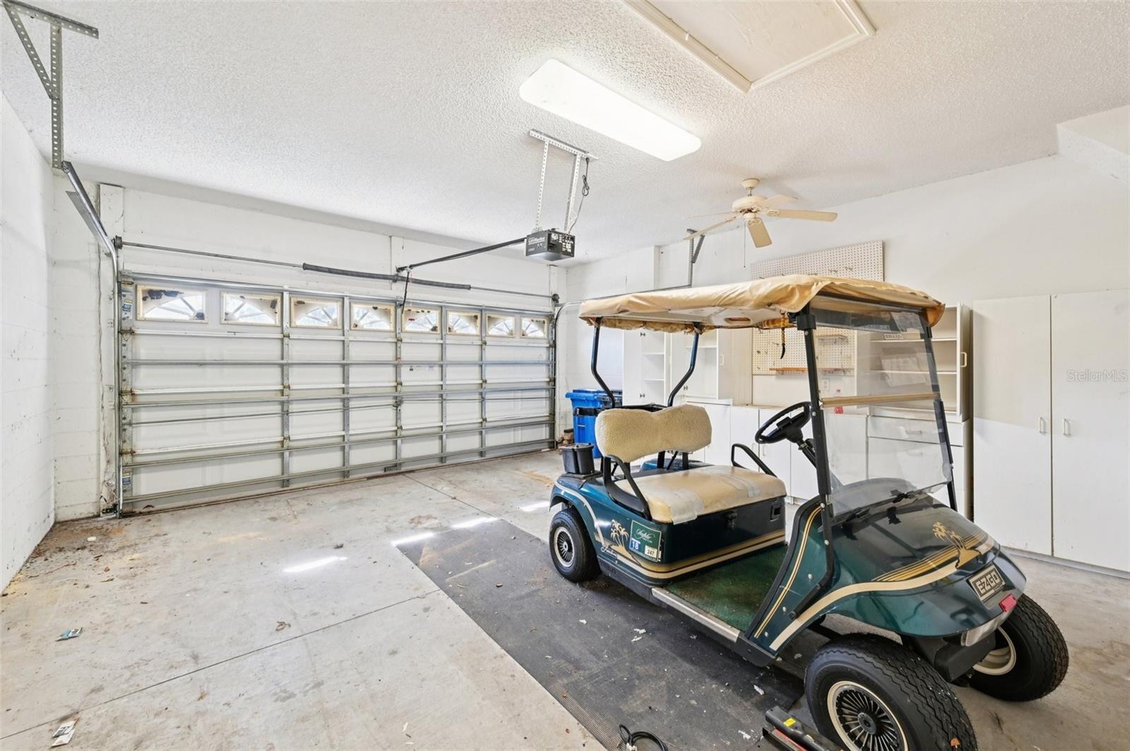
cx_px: 565
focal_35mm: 14
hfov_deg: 104.3
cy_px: 376
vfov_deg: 81.1
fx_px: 439
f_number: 8
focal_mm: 14
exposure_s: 1/5
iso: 400
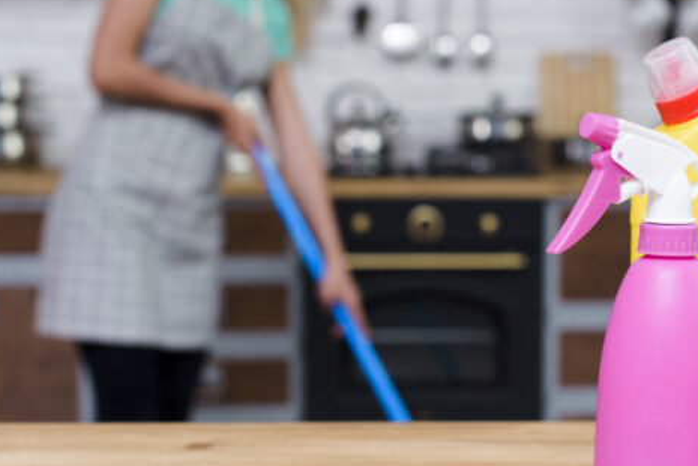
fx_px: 1667
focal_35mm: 86
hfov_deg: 23.3
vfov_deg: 15.9
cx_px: 567
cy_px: 210
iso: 125
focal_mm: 50
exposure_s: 1/160
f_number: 4.5
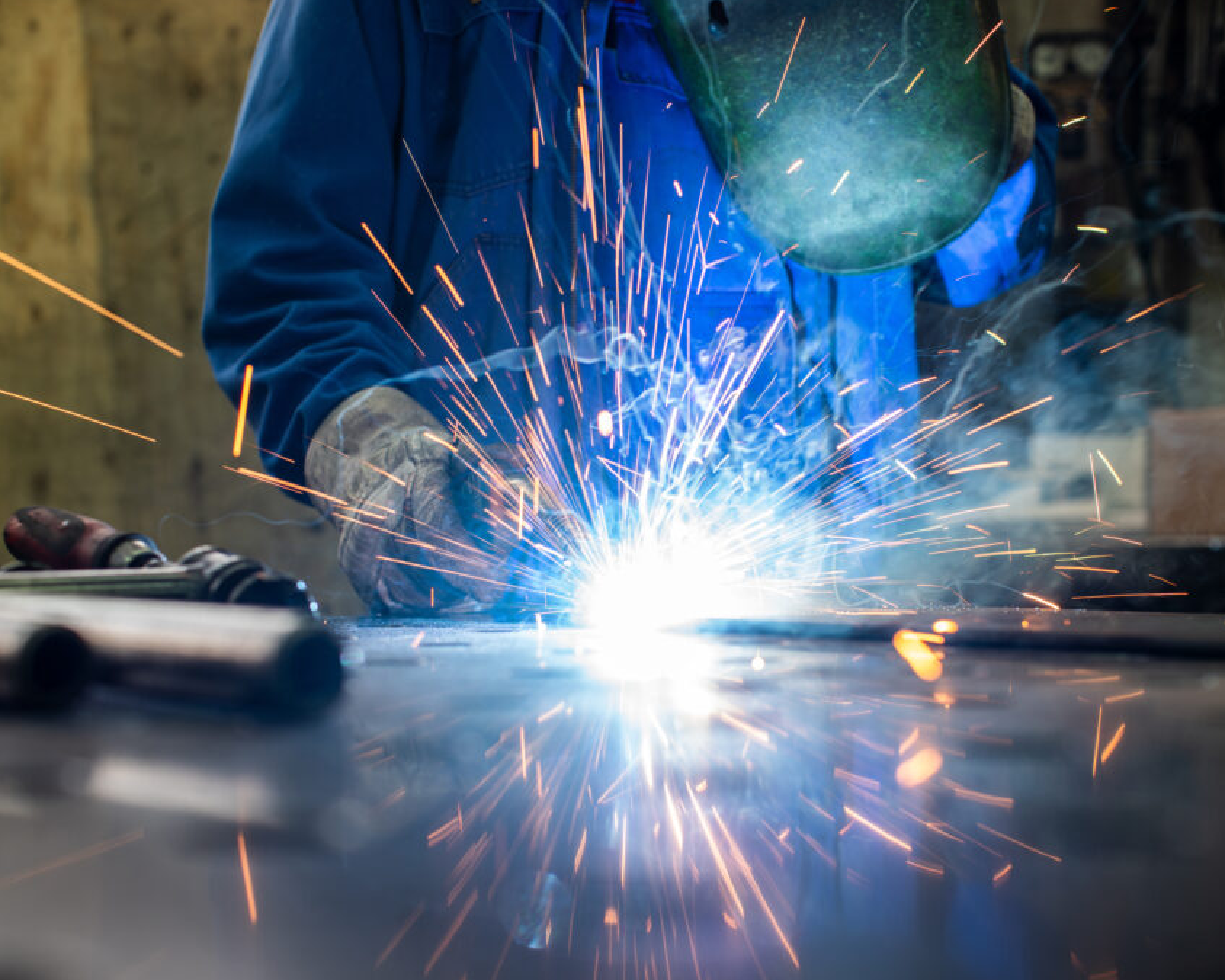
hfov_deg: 33.0
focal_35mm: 57
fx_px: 2066
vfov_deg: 26.7
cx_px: 673
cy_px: 491
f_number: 4
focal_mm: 50
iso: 100
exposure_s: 1/50
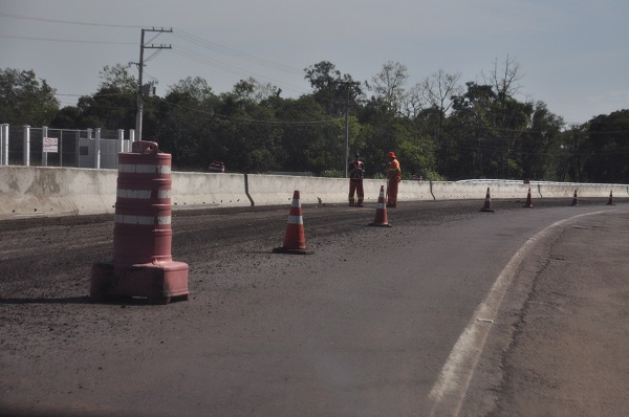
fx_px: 1832
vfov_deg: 13.0
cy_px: 208
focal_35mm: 105
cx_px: 314
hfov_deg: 19.5
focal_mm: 70
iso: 640
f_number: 5.3
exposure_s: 1/1250
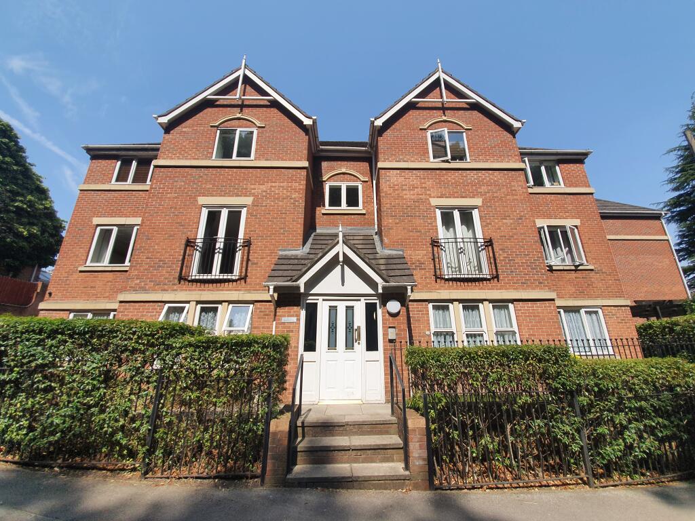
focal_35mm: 13
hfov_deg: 106.2
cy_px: 260
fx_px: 261
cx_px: 348
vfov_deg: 89.9
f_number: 2.2
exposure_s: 1/1152
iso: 50
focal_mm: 1.8
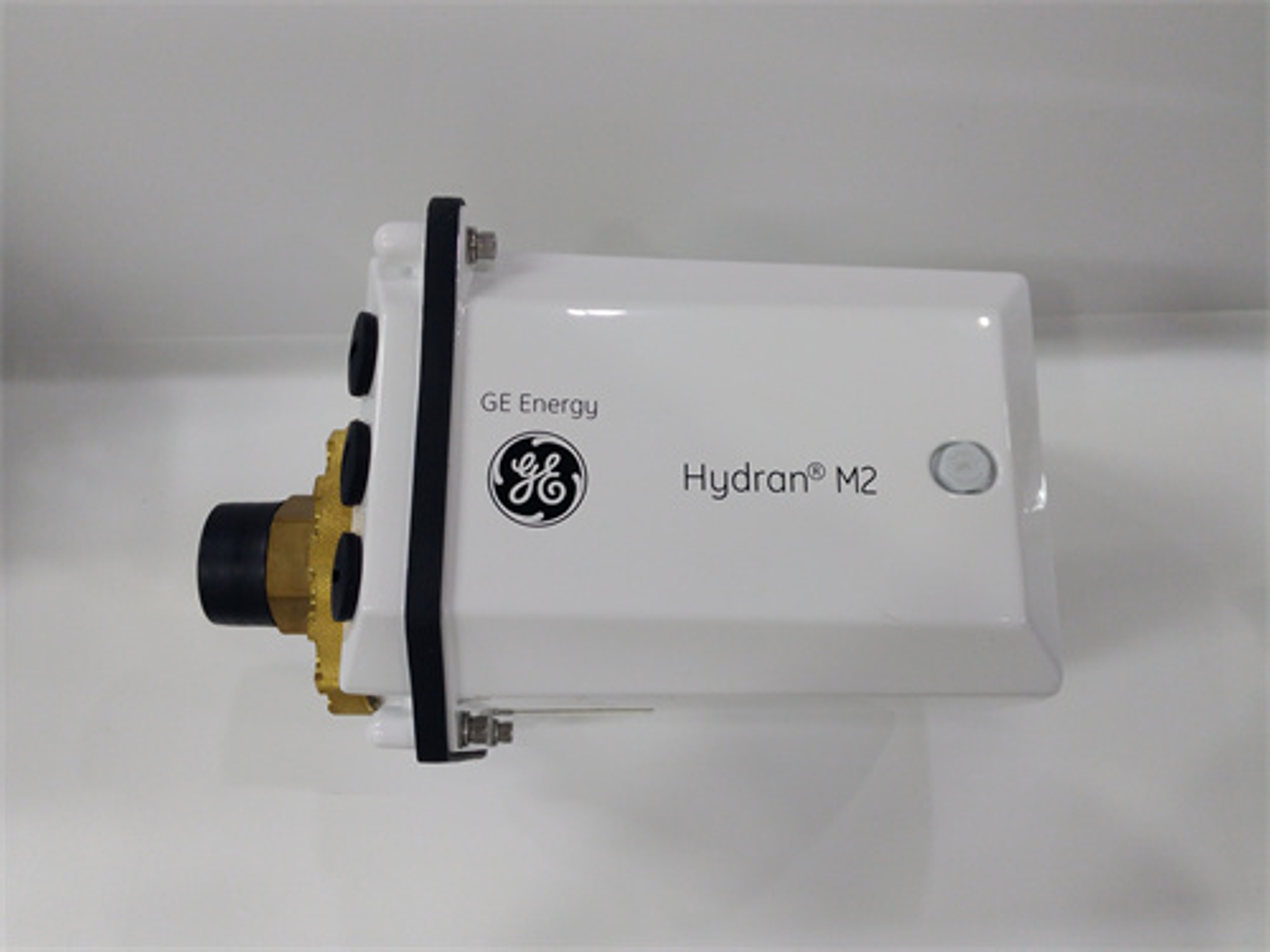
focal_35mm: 27
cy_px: 476
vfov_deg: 51.4
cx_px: 635
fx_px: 991
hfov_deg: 65.3
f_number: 2
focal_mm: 3.79
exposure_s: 1/33
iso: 144
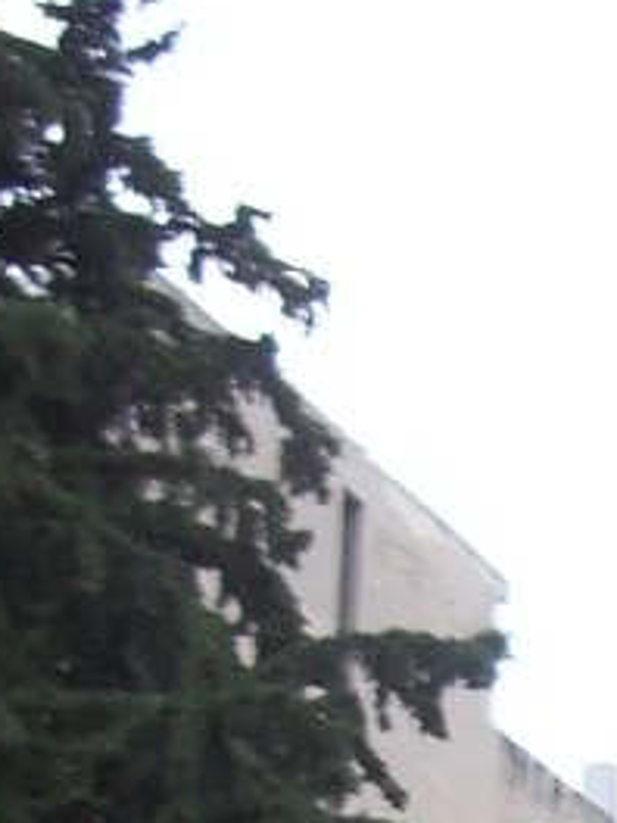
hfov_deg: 6.0
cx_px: 1303
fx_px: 5751
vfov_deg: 7.8
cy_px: 1752
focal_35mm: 242
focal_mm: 8.2
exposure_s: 1/125
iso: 100
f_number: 3.1
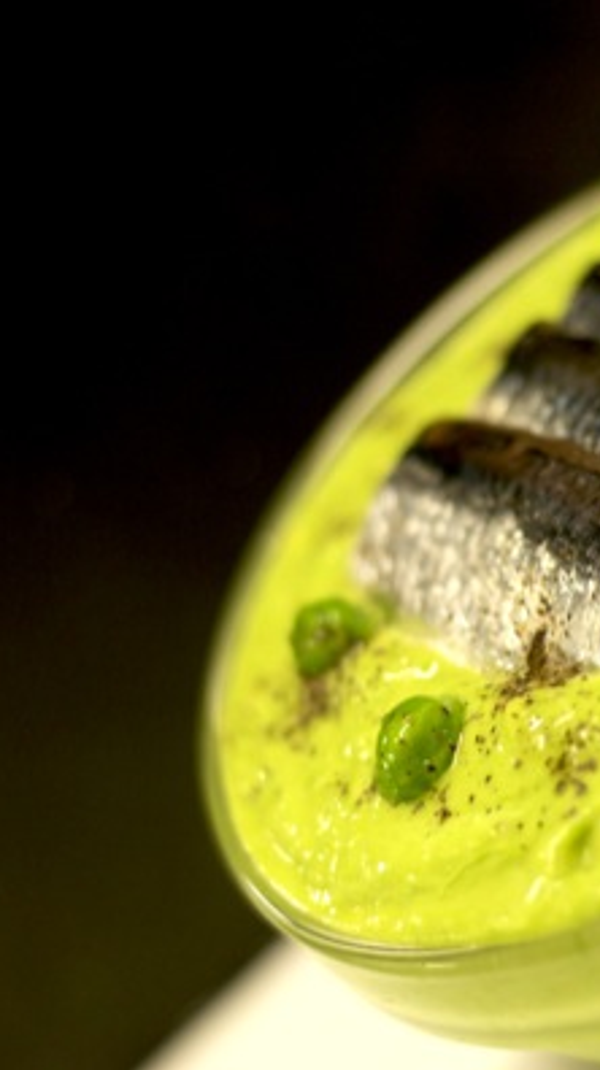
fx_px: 3374
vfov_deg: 18.0
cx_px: 497
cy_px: 535
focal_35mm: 119
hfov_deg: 10.1
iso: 200
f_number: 2.2
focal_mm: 50
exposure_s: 1/40
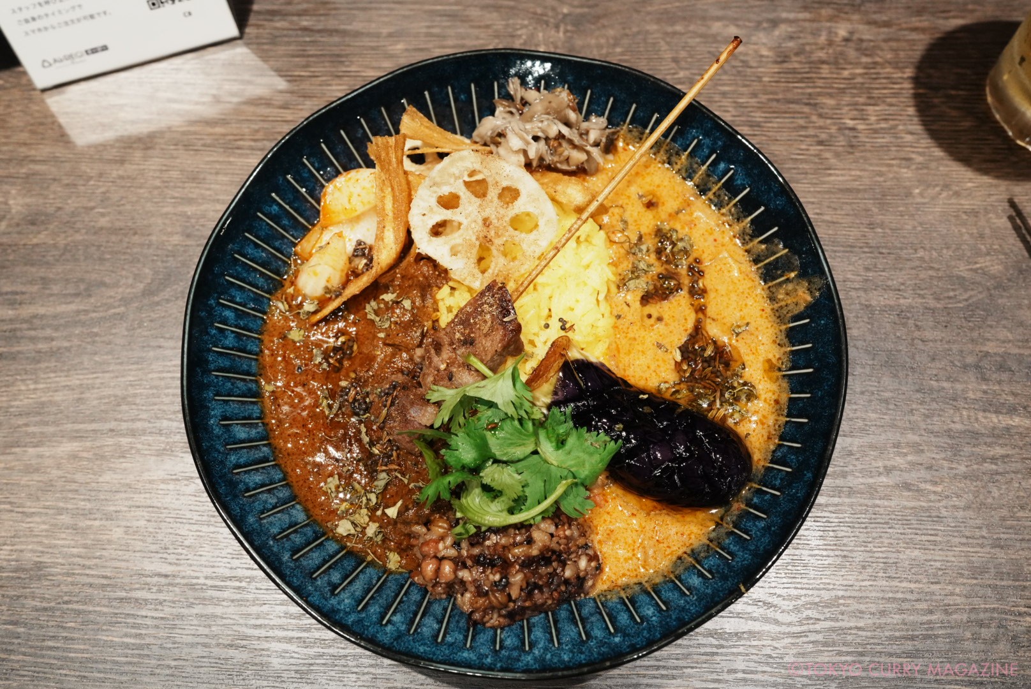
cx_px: 516
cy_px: 344
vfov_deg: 40.0
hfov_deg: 57.2
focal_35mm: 33
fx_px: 946
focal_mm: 33
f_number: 6.3
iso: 4000
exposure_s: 1/250
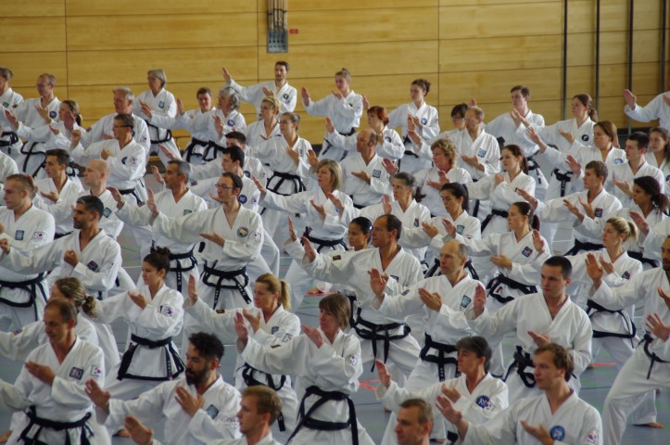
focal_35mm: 195
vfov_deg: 7.0
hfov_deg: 10.6
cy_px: 222
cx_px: 335
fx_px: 3624
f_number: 6.3
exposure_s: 1/60
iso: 800
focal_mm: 130
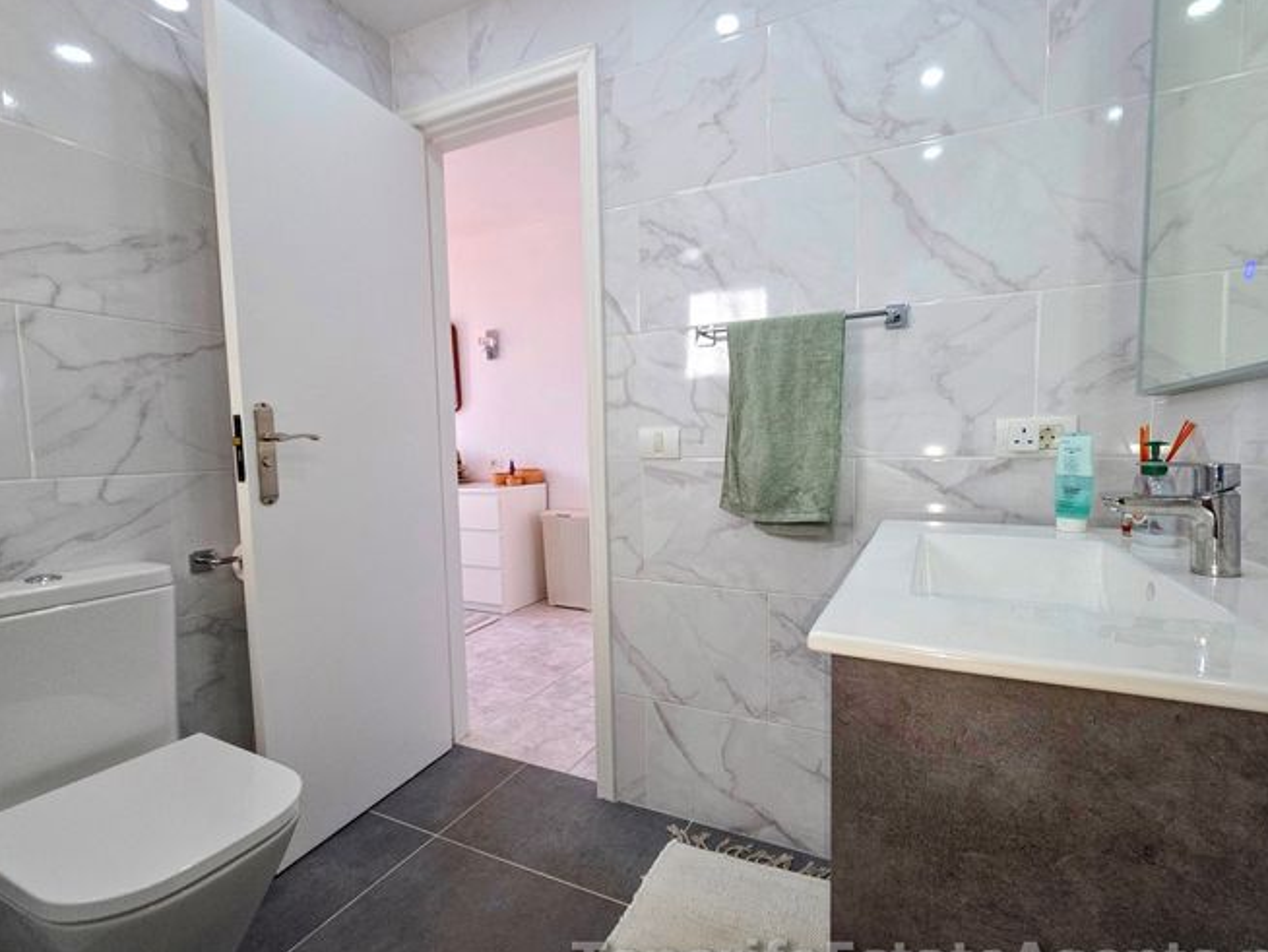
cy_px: 492
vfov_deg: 85.7
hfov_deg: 101.9
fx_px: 513
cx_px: 668
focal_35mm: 14
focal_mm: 2.2
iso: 64
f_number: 2.2
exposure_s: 1/50
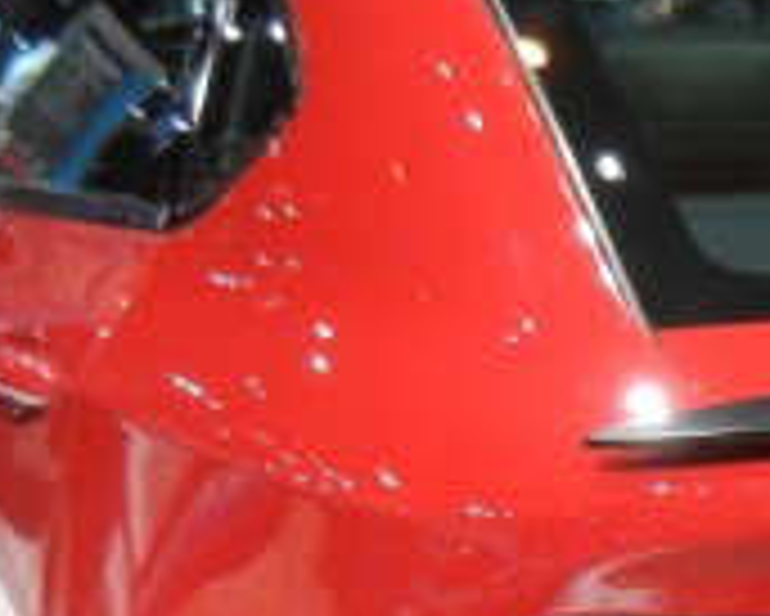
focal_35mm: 137
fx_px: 3124
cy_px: 715
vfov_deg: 11.1
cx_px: 1058
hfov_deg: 13.4
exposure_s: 1/60
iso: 329
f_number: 3.5
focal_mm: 5.4
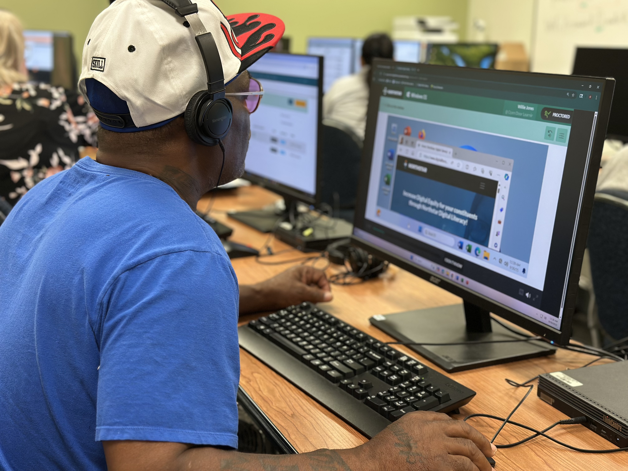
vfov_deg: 30.3
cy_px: 236
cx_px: 314
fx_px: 871
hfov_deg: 39.7
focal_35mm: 48
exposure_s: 1/60
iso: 160
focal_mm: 6.86
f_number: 1.78
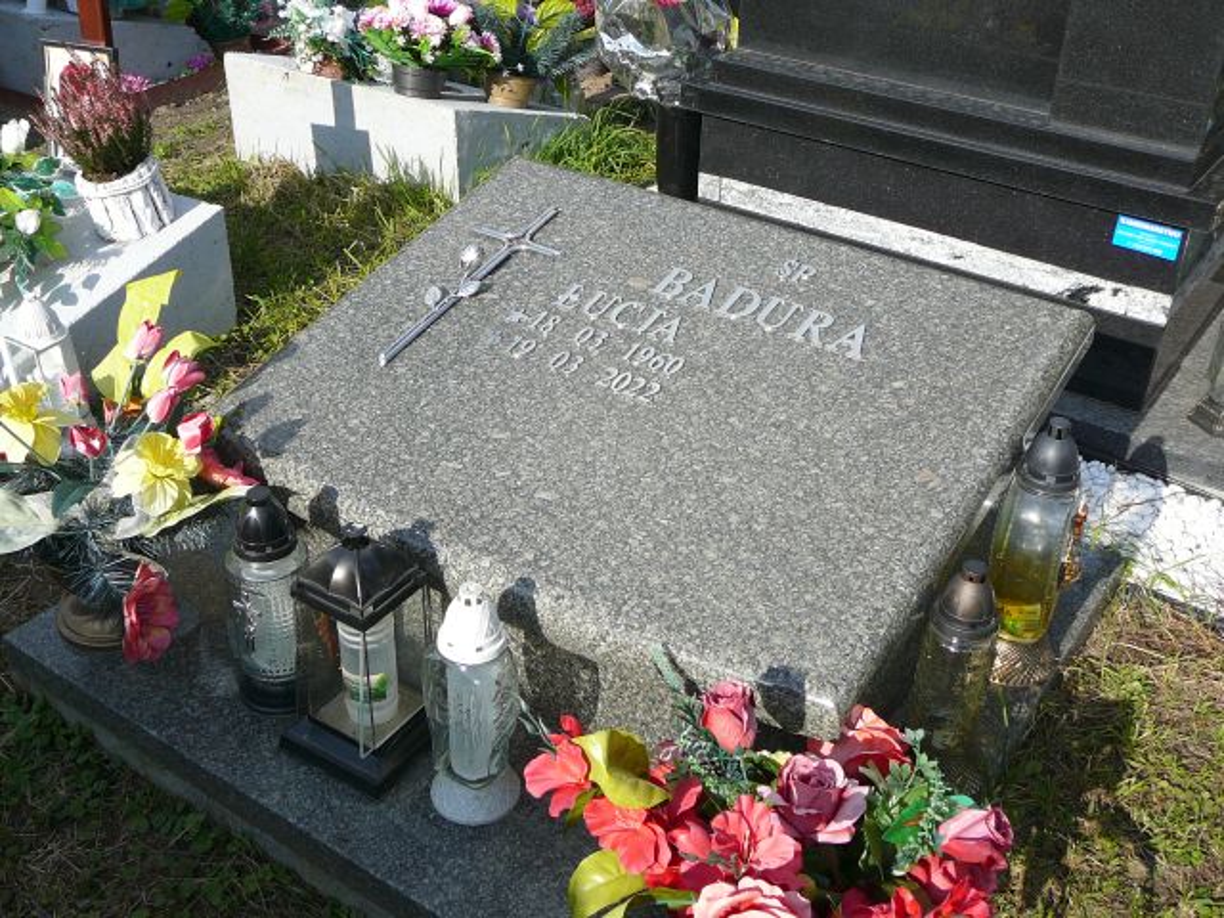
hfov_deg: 47.9
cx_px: 612
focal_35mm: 39
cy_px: 459
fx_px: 1379
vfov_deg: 36.8
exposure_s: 1/800
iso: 80
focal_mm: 5.8
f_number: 3
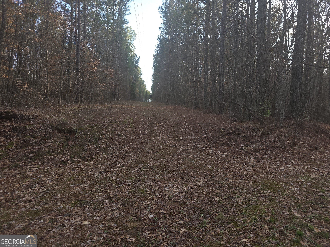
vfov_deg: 58.9
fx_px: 219
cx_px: 165
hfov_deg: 73.9
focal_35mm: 23
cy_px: 124
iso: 16
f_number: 1.7
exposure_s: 1/120
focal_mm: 6.3
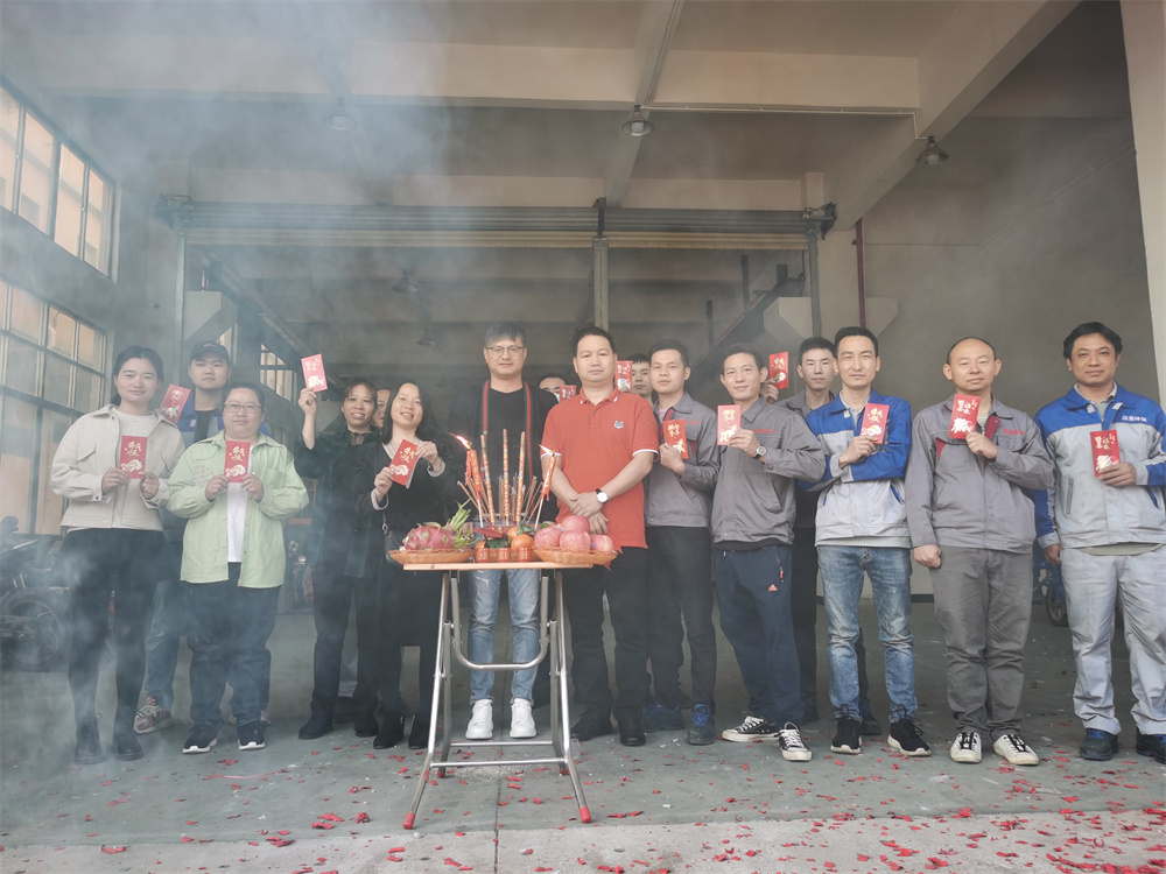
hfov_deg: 65.3
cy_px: 437
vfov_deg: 51.4
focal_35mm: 27
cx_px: 583
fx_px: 909
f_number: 1.6
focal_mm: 5.56
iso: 50
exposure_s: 1/243
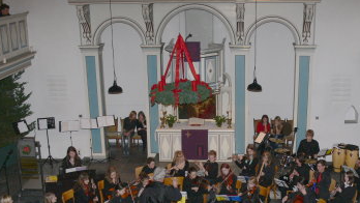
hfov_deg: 37.7
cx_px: 216
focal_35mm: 55
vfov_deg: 21.7
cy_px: 143
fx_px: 525
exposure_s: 1/30
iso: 100
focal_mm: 8.4
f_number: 4
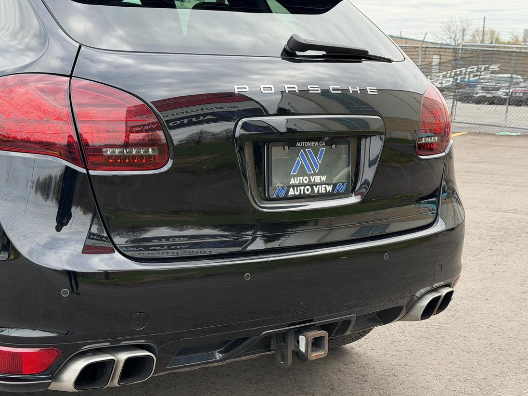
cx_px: 231
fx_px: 854
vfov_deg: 26.1
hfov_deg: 34.3
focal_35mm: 56
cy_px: 176
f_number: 1.78
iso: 80
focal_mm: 6.76
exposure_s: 1/1085
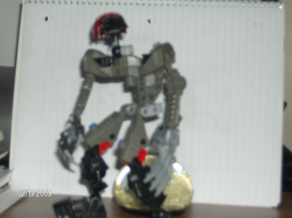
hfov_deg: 27.8
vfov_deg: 20.9
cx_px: 146
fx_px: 589
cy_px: 109
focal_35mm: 70
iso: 200
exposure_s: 1/91.3
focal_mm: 11.6
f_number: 3.7
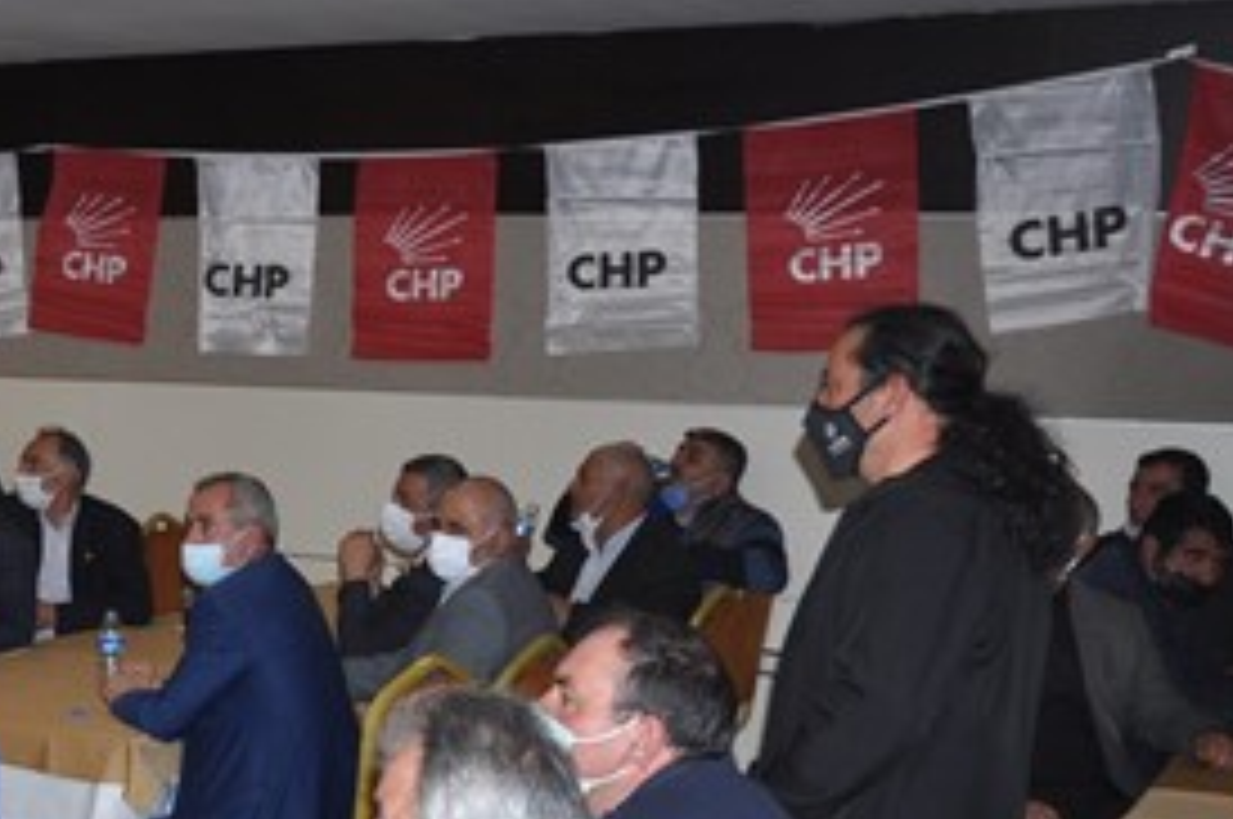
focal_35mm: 64
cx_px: -158
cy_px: 644
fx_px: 2189
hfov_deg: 28.3
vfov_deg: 21.0
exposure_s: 1/60
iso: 320
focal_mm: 18
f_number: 3.5
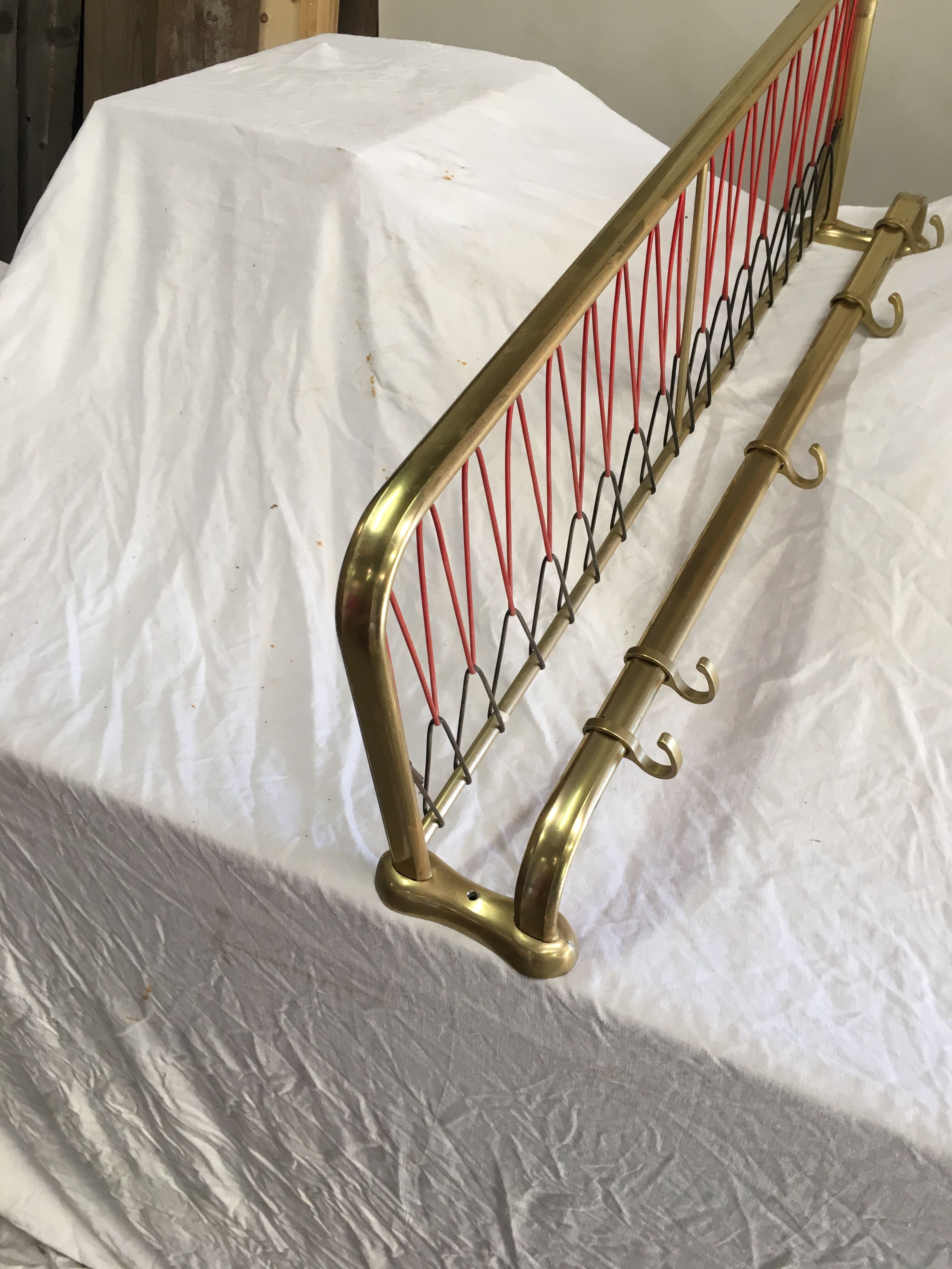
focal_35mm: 29
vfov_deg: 61.7
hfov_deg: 48.2
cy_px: 634
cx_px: 476
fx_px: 1063
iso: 25
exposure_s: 1/33
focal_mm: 4.15
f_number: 2.2
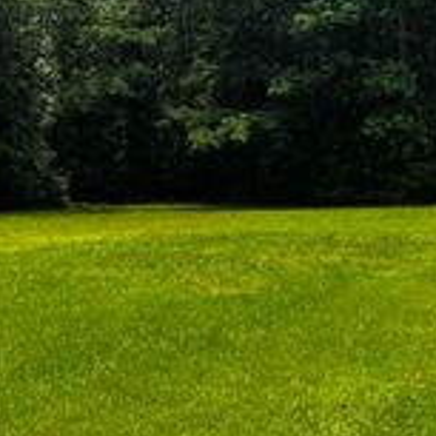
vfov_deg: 22.8
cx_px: 43
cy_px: 110
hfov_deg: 22.5
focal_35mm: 75
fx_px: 1069
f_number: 1.6
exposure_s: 1/1984
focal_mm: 5.96
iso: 50
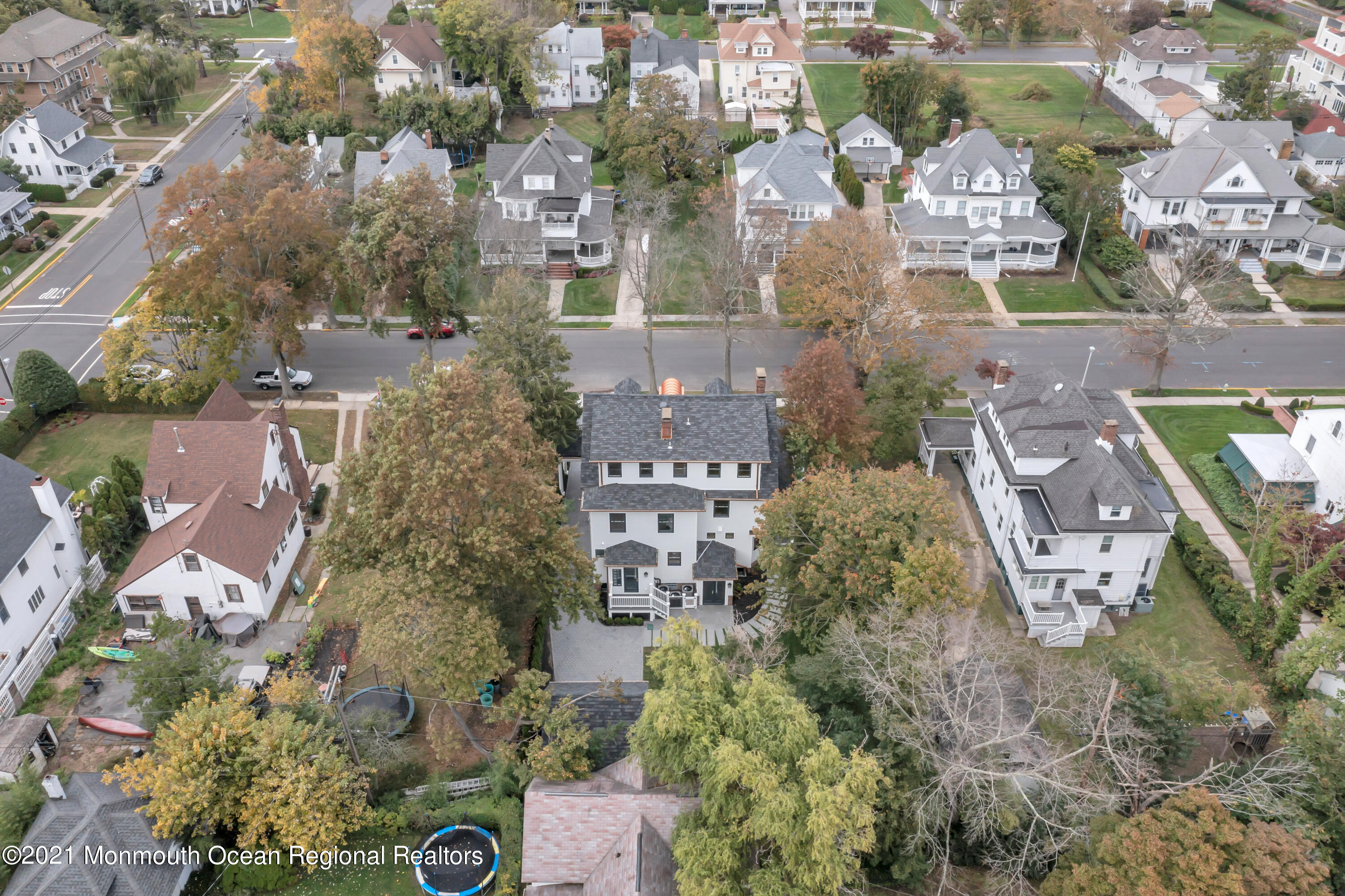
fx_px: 1046
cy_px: 448
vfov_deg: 46.4
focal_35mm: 28
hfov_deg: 65.5
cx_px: 672
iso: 100
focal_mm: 10.26
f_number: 5.6
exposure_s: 1/240
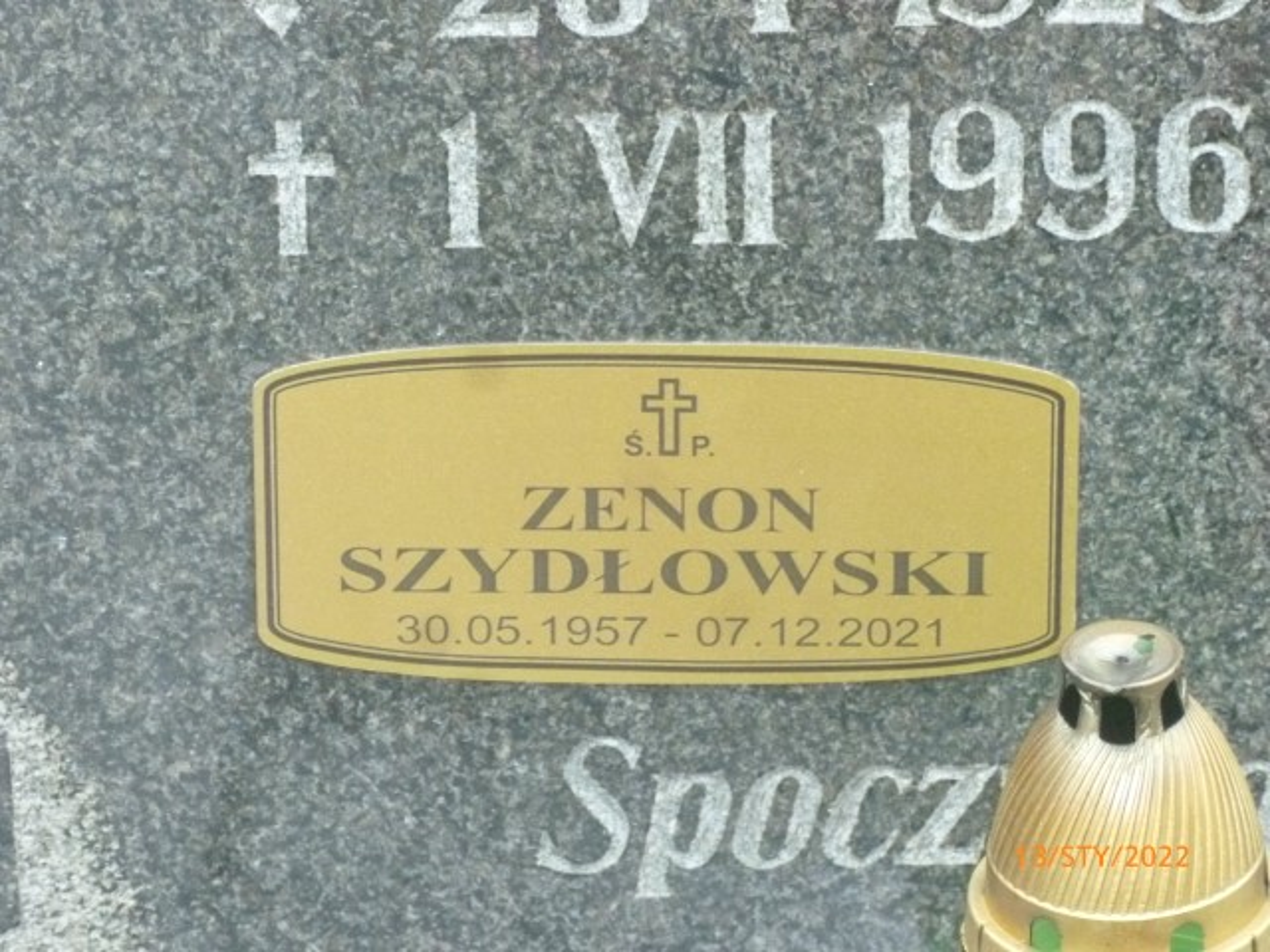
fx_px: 9209
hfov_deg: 7.9
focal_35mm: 251
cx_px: 635
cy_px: 476
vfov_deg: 5.9
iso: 640
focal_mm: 40
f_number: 5.9
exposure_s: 1/60
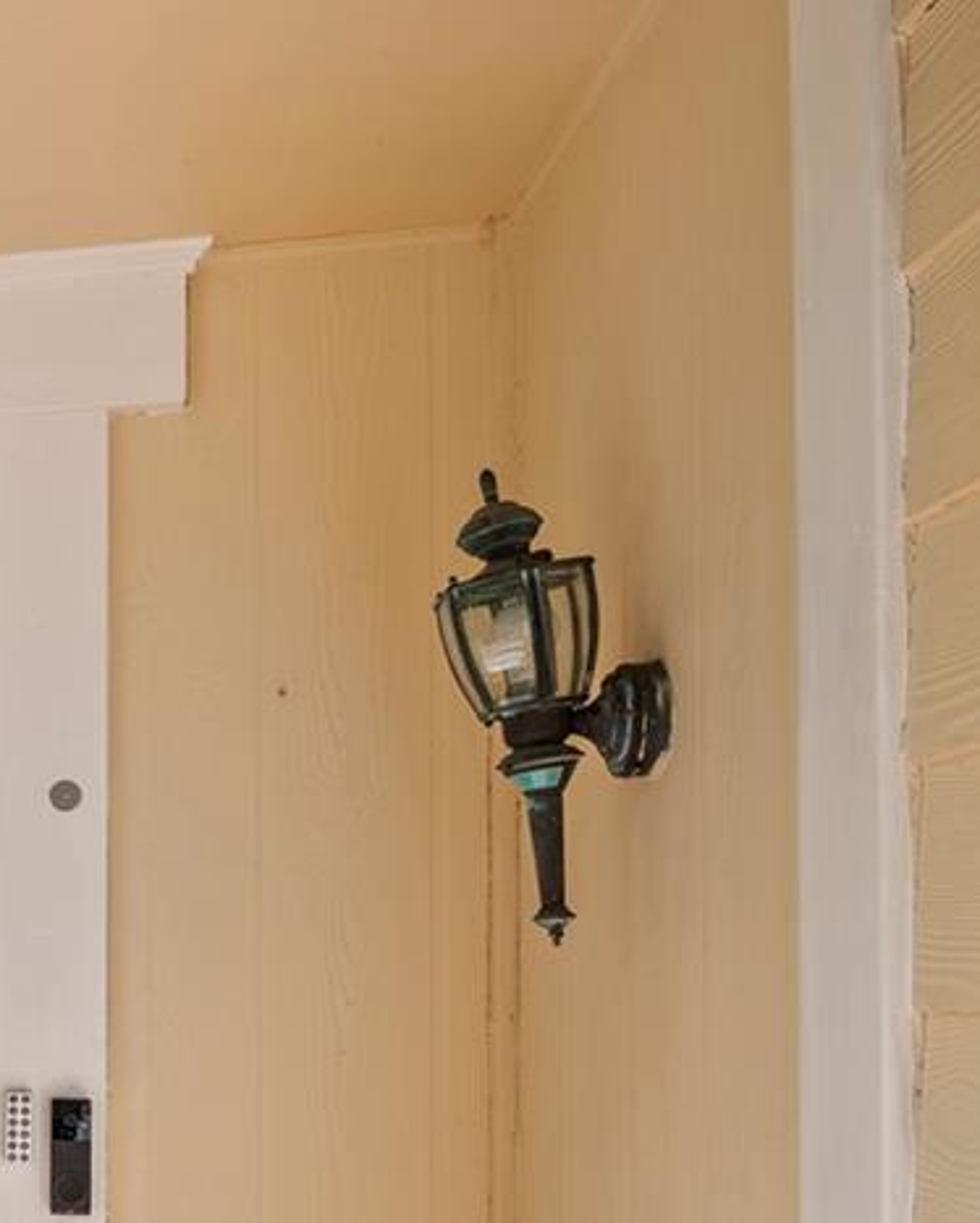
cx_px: -409
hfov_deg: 26.3
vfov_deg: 39.5
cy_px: 977
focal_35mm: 45
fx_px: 1630
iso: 320
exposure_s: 1/60
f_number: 7.1
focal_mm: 14
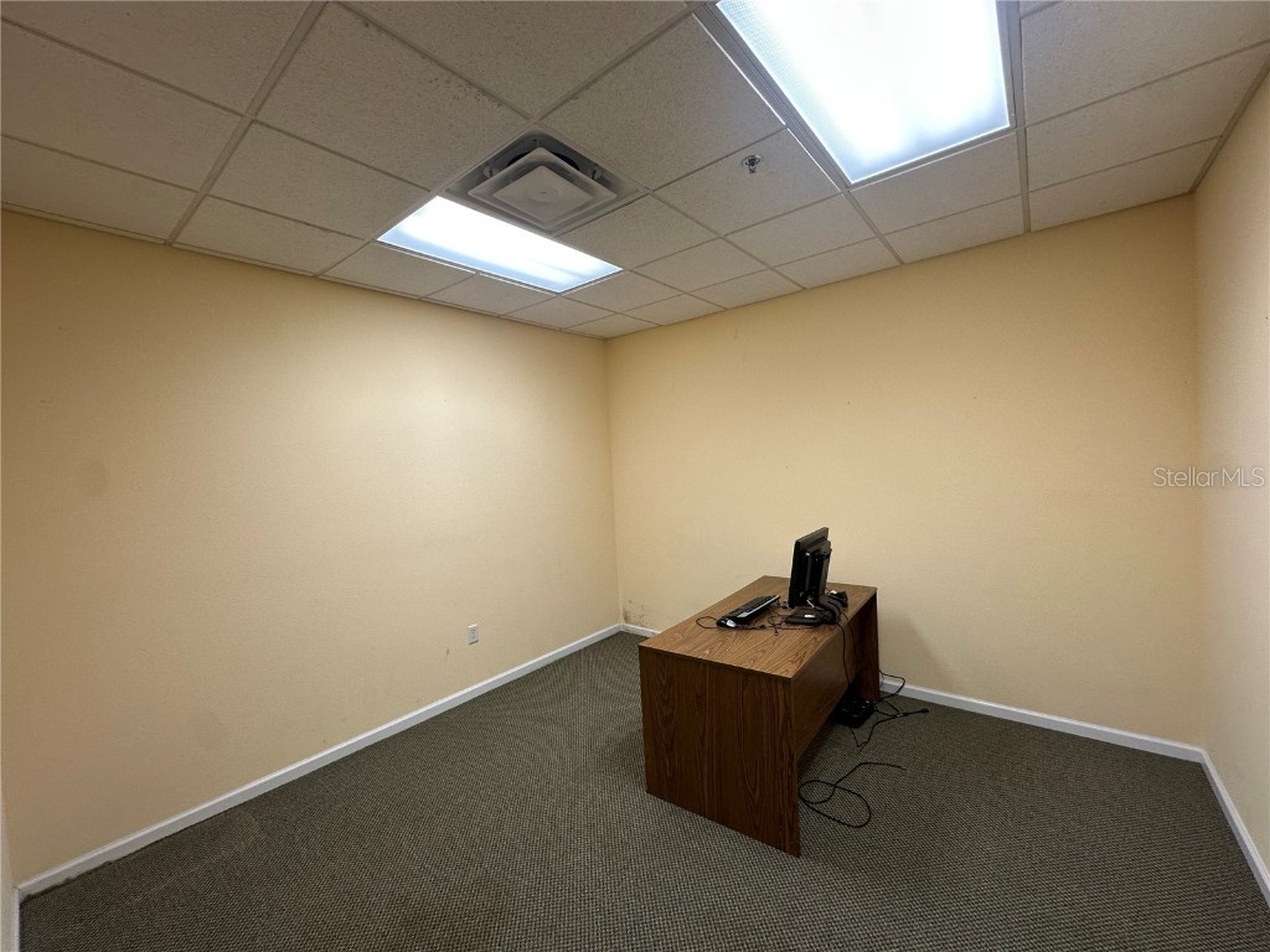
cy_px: 476
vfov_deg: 85.7
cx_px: 635
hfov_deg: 102.1
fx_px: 514
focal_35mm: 14
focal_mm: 2.22
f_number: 2.2
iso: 125
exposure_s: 1/120
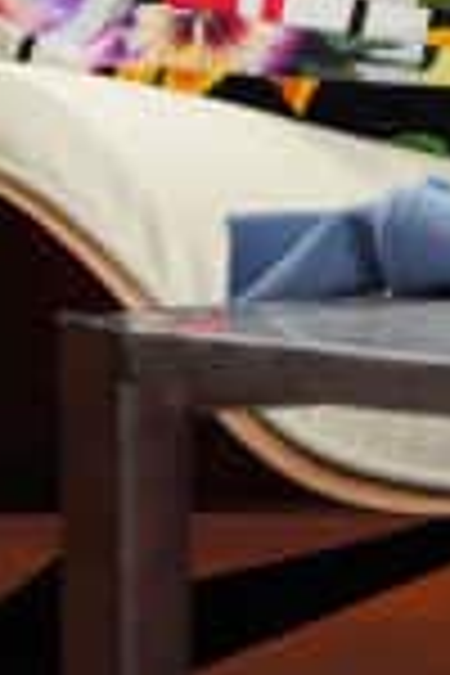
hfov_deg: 0.8
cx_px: 932
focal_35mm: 1667
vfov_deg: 1.2
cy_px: -650
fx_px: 31261
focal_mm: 244.5
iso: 8000
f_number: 6.3
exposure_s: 1/125
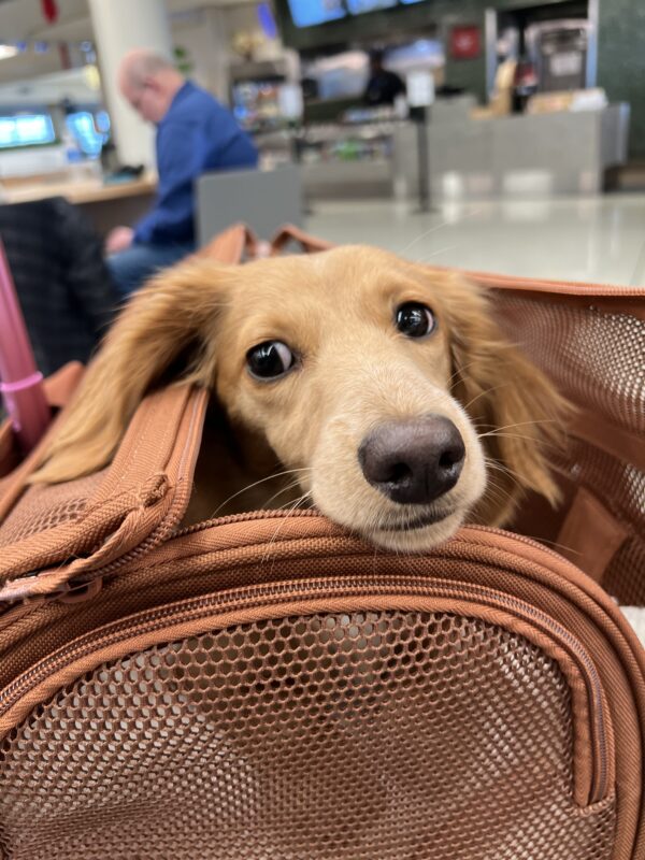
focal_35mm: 26
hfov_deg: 53.1
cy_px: 430
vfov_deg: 67.3
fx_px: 646
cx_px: 322
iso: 80
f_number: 1.5
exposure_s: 1/60
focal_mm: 5.7
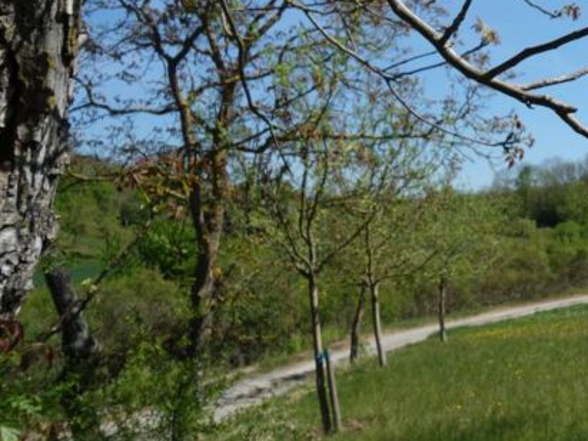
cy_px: 77
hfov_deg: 29.6
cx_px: 642
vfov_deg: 24.3
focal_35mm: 59
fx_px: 1002
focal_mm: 10.4
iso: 125
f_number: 5.6
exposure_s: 1/640
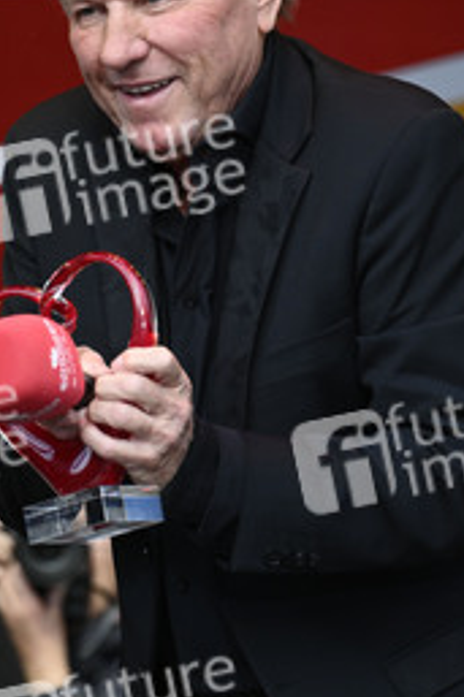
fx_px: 6020
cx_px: 185
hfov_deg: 4.4
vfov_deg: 6.6
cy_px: 315
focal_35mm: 311
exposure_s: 1/200
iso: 800
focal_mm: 200
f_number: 5.6
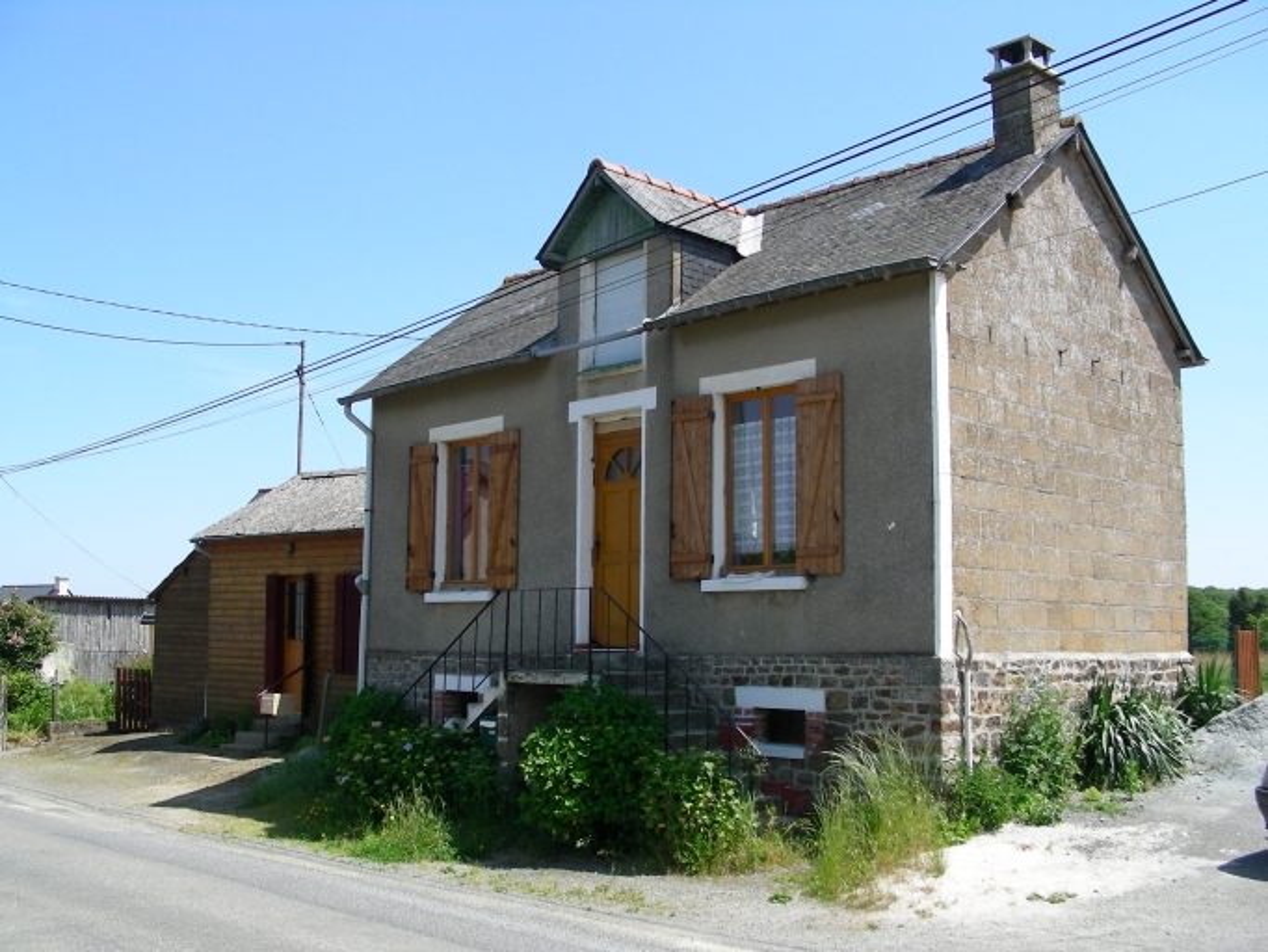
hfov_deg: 49.0
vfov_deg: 37.7
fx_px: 1392
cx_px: 634
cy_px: 476
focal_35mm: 38
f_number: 4
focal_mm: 6.3
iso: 50
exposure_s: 1/474
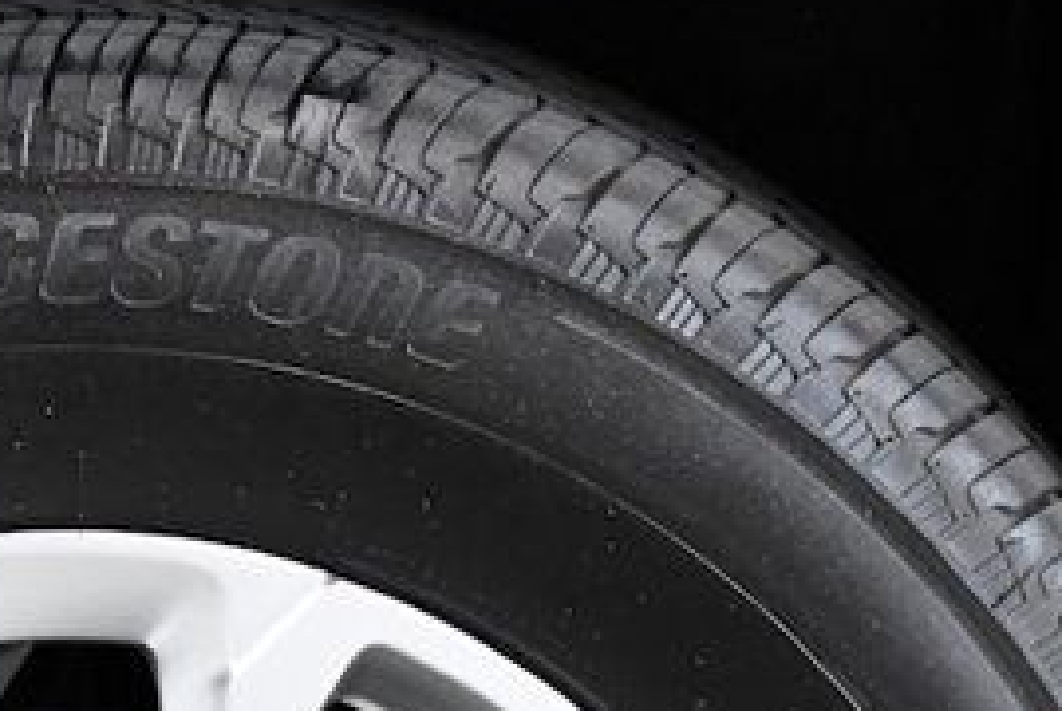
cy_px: 1167
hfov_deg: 9.0
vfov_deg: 6.0
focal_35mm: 228
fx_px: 6733
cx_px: -59
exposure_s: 1/200
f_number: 7.1
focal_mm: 40
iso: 2500
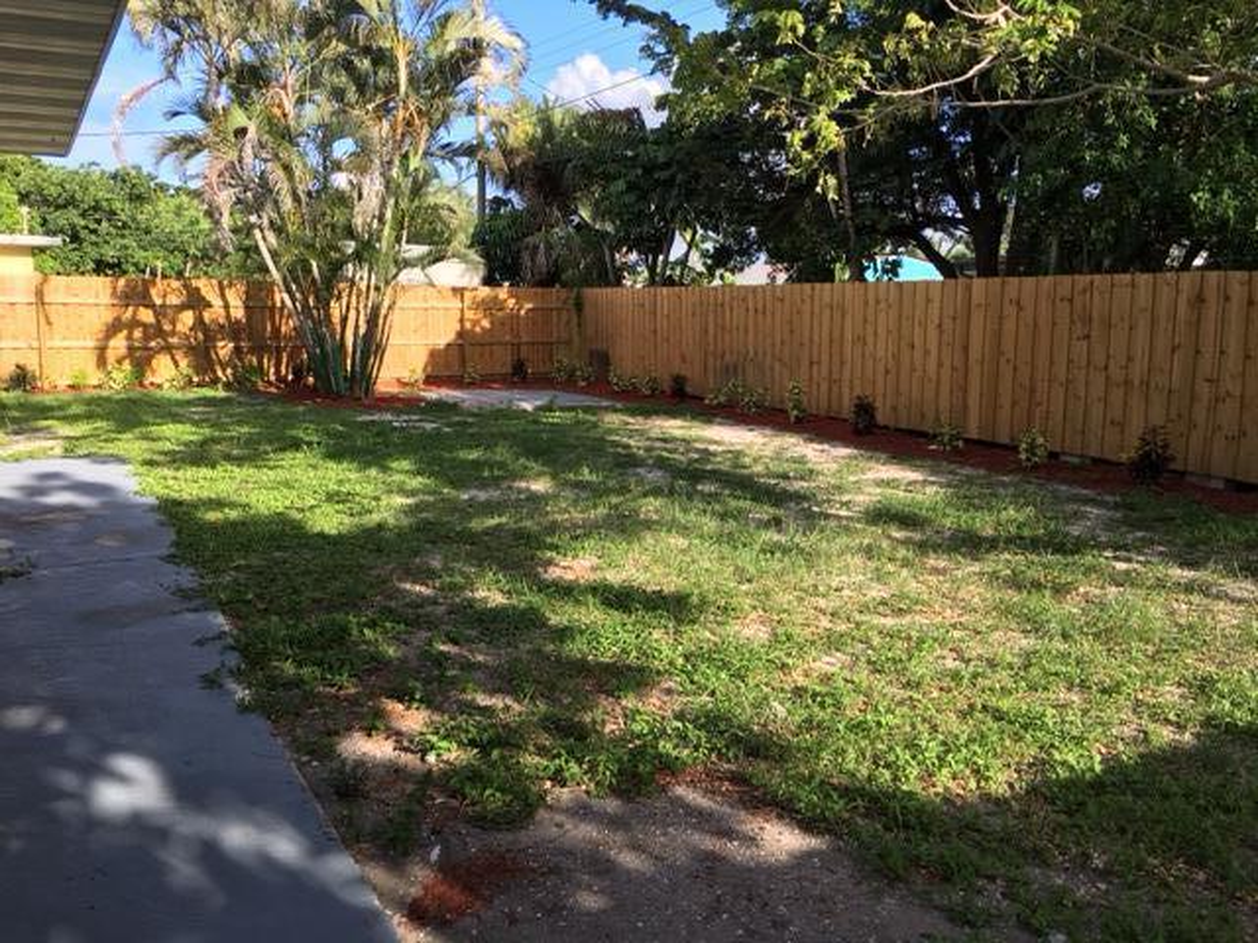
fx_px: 1054
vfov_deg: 48.2
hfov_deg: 61.7
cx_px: 629
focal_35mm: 29
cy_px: 472
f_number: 2.2
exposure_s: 1/561
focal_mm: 4.15
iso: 25
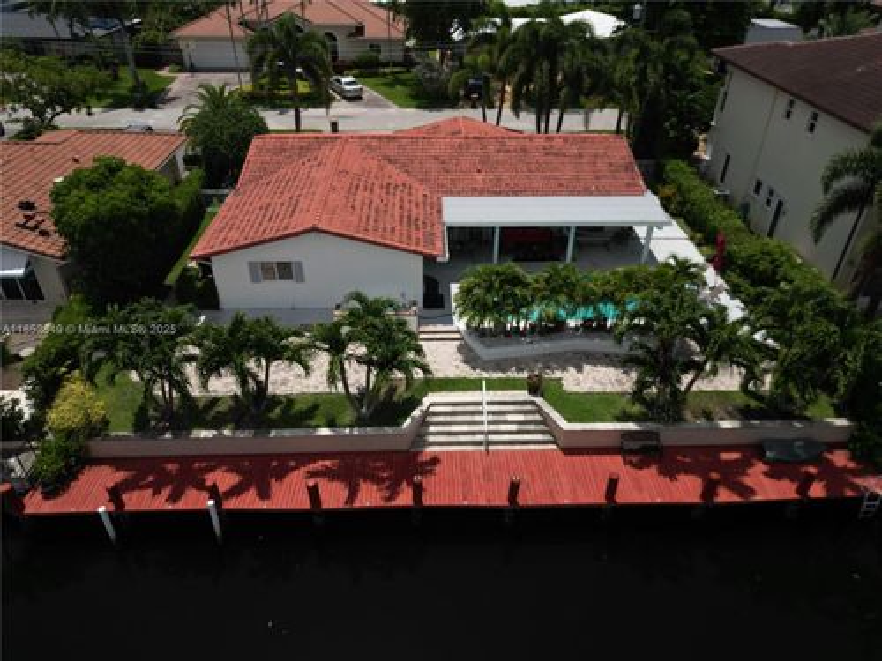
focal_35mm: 24
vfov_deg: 56.8
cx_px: 441
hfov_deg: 71.6
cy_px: 330
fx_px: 612
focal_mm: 6.72
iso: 100
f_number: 1.7
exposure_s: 1/160
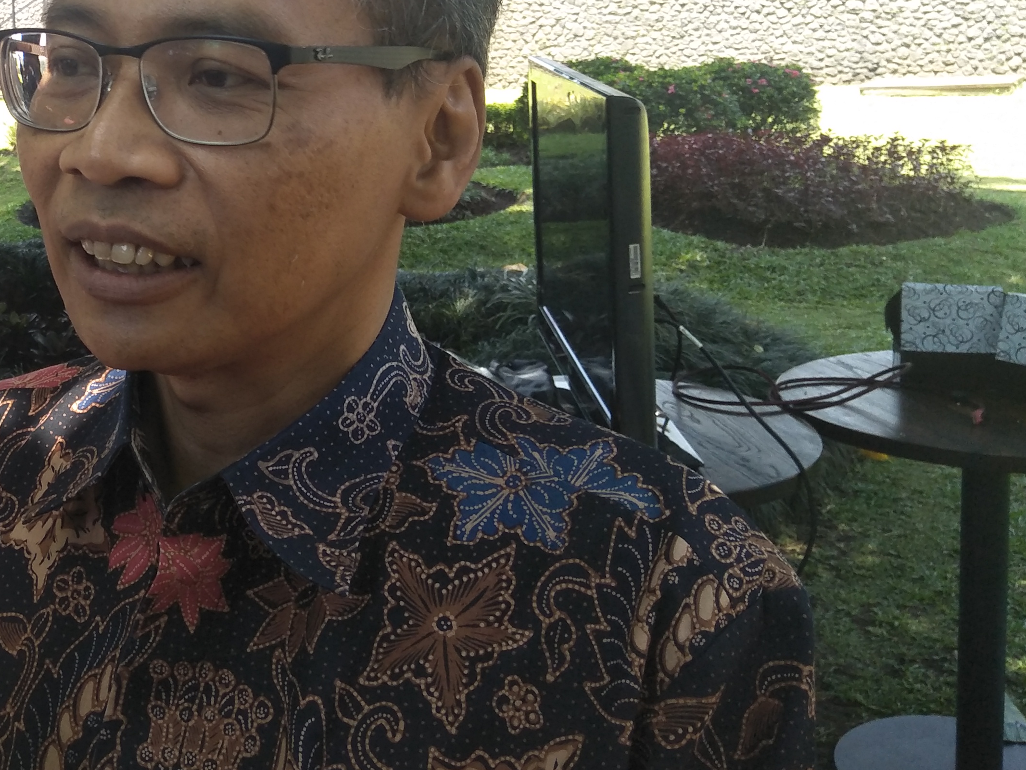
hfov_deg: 43.5
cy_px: 213
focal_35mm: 39
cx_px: 95
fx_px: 1156
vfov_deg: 36.2
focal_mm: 3.46
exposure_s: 1/100
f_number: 2.2
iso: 42
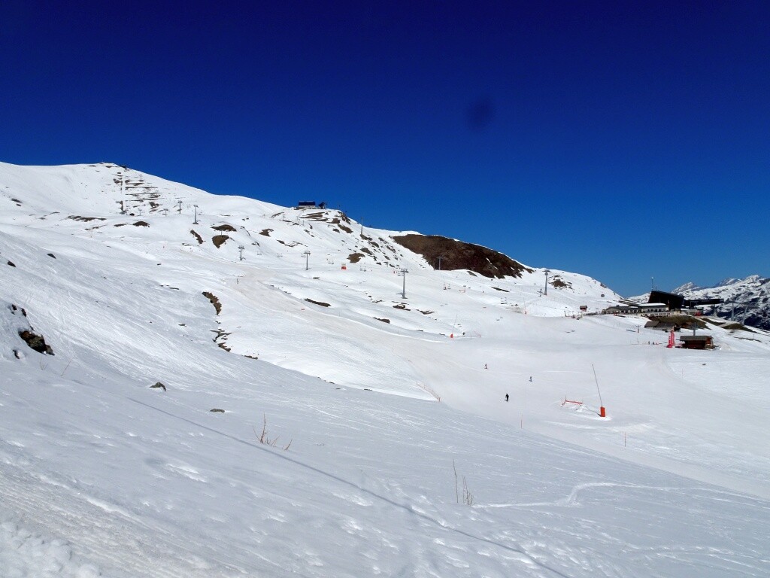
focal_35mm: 24
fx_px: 534
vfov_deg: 56.8
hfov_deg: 71.6
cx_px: 385
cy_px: 289
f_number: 5
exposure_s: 1/2000
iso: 80
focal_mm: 4.1
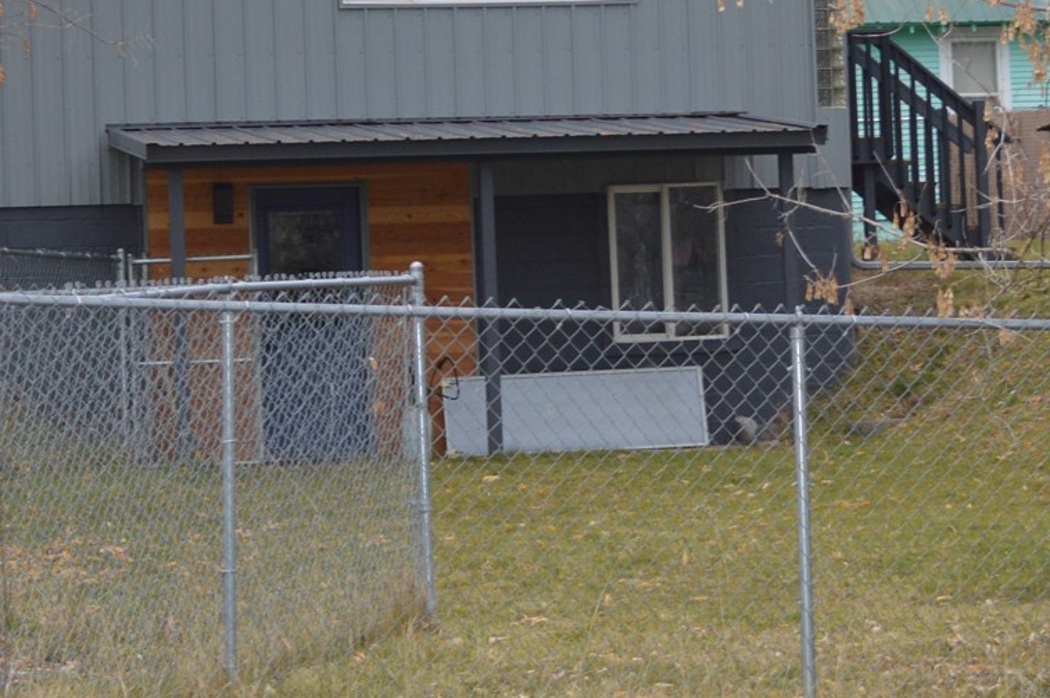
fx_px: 4021
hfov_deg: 14.9
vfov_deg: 9.9
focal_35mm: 138
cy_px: 65
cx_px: 411
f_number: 4.8
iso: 400
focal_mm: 32
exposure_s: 1/125
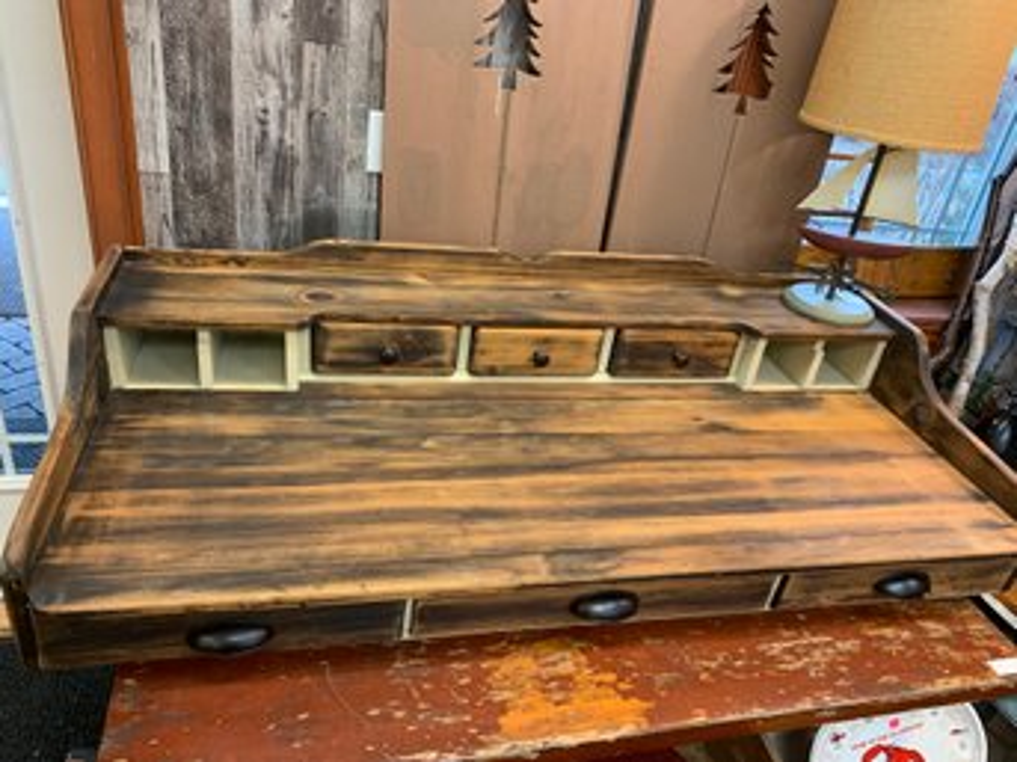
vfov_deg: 53.0
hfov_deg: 67.3
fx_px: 764
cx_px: 508
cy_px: 381
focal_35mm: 26
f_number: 1.8
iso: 125
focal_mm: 4.25
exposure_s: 1/60
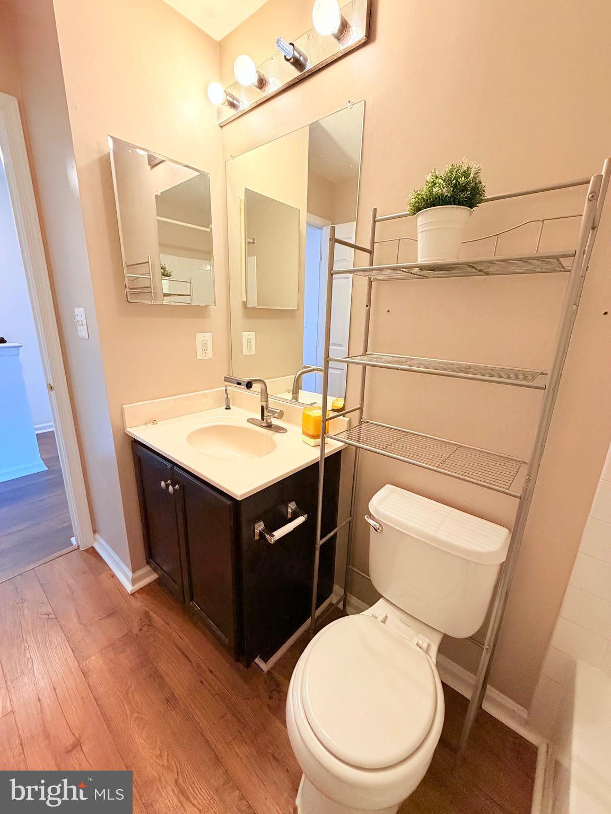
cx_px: 306
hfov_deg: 85.7
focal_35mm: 14
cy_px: 407
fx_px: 329
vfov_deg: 102.1
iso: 320
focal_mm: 2.22
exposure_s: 1/60
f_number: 2.2
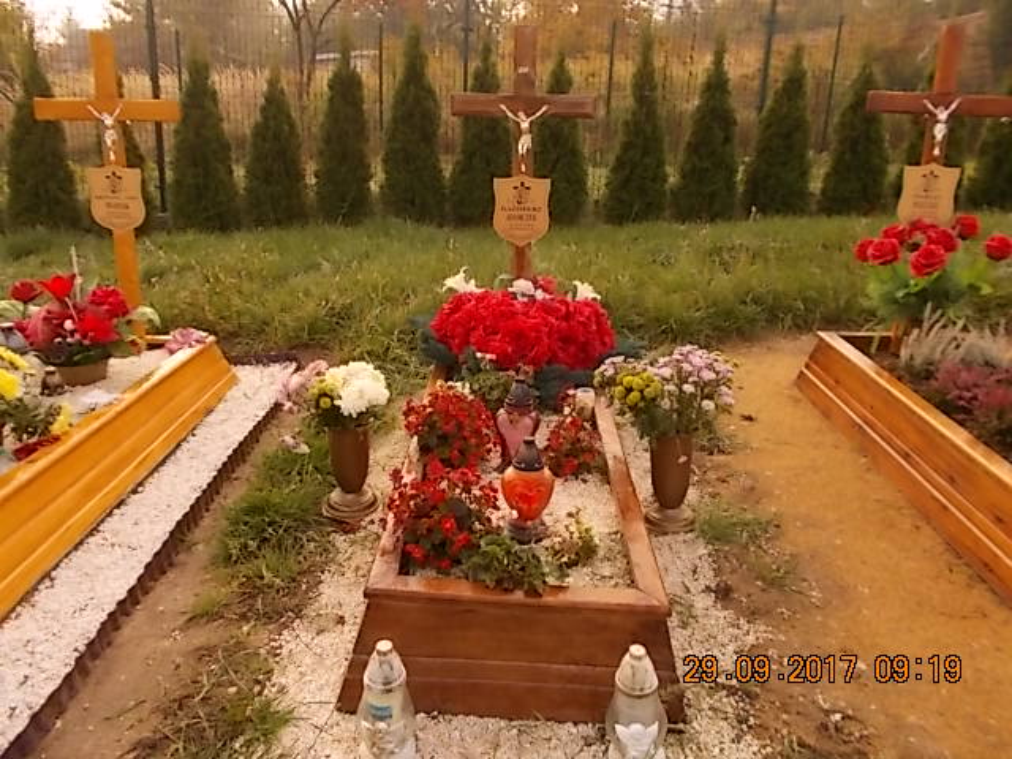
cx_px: 506
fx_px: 760
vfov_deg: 53.1
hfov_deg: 67.3
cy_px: 380
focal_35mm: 26
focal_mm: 4.6
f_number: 3.2
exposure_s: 1/250
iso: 80
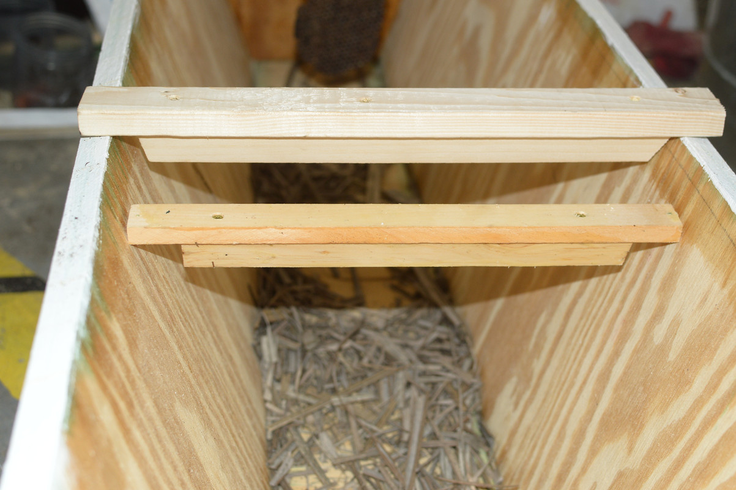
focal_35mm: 52
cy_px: 245
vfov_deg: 25.7
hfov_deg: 37.9
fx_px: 1072
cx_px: 368
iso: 400
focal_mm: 35
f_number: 4.5
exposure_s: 1/60
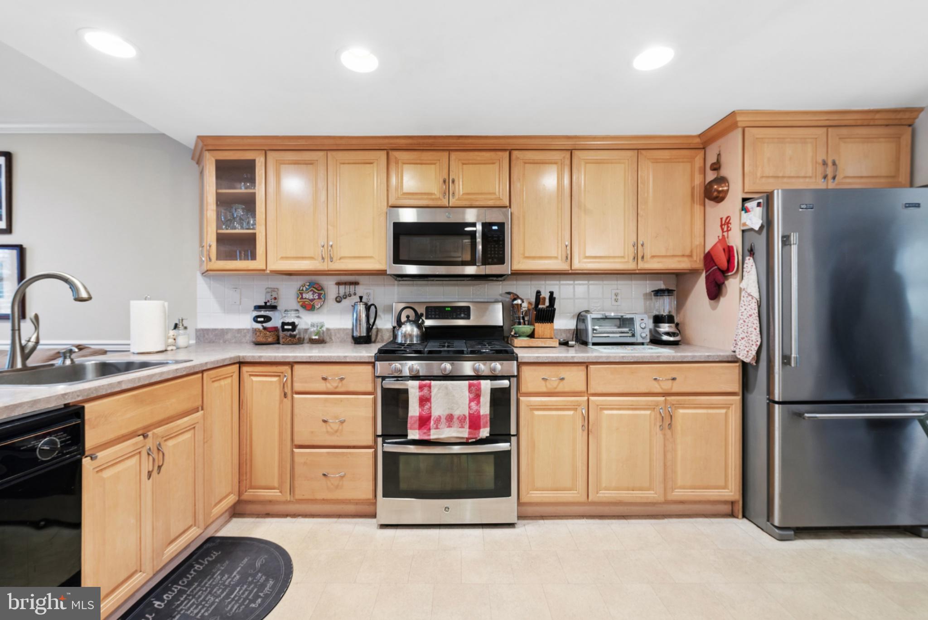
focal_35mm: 15
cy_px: 310
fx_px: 387
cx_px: 464
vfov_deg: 77.4
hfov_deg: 100.4
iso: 250
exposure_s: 1/5
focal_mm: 15
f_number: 9
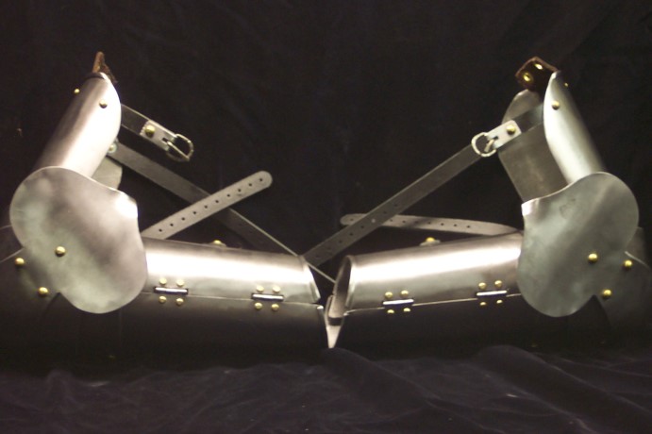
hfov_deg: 26.7
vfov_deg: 17.9
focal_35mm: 76
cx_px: 326
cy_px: 217
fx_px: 1376
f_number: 4
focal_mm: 16
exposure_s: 1/8
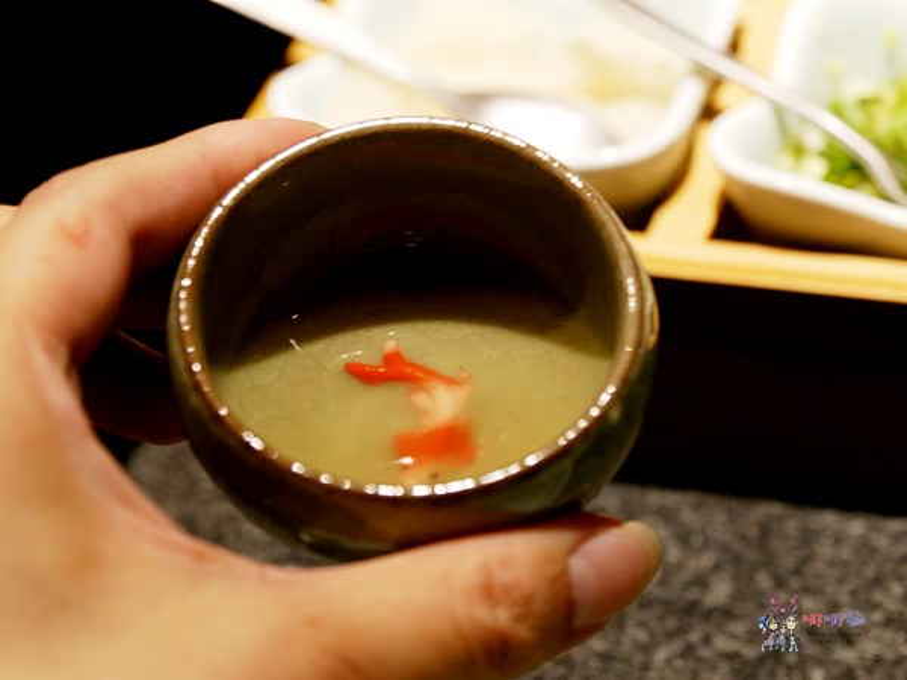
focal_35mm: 122
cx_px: 454
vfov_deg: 12.1
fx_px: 3197
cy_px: 340
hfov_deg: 16.1
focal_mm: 61
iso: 500
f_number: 5.2
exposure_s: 1/30
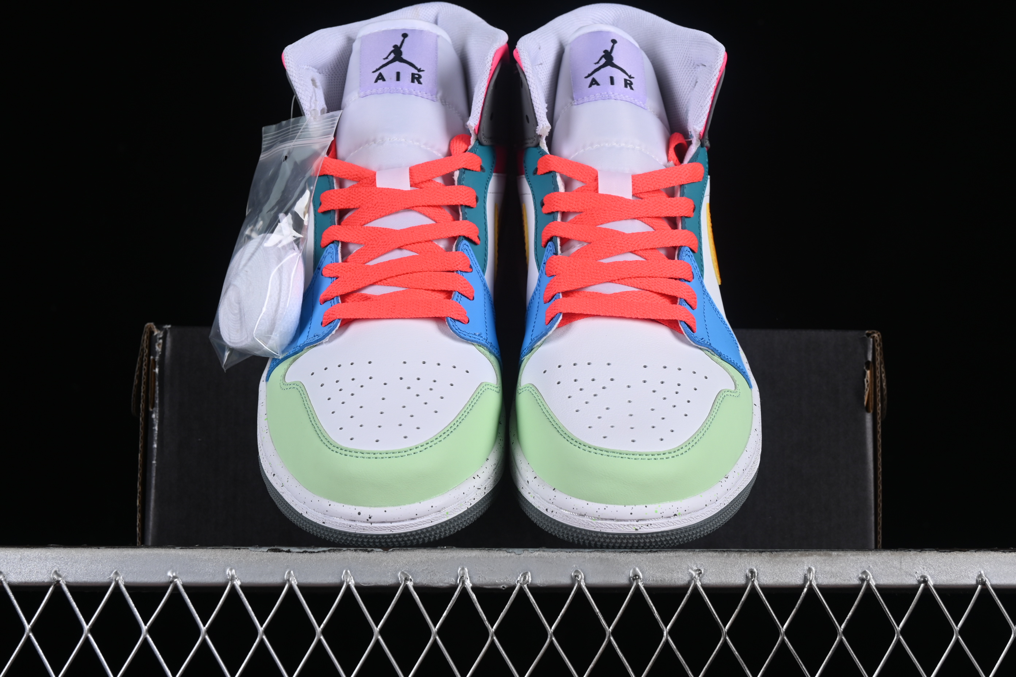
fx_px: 2117
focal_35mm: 75
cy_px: 338
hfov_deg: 27.0
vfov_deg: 18.2
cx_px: 508
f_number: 8
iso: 160
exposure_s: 1/80
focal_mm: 50
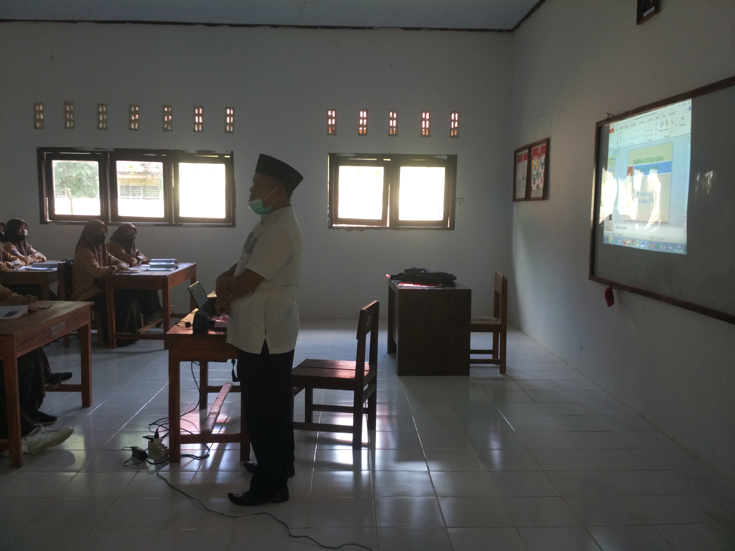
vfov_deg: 46.8
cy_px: 276
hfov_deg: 60.0
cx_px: 368
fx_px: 637
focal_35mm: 30
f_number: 2
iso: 166
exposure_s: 1/50
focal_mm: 4.12
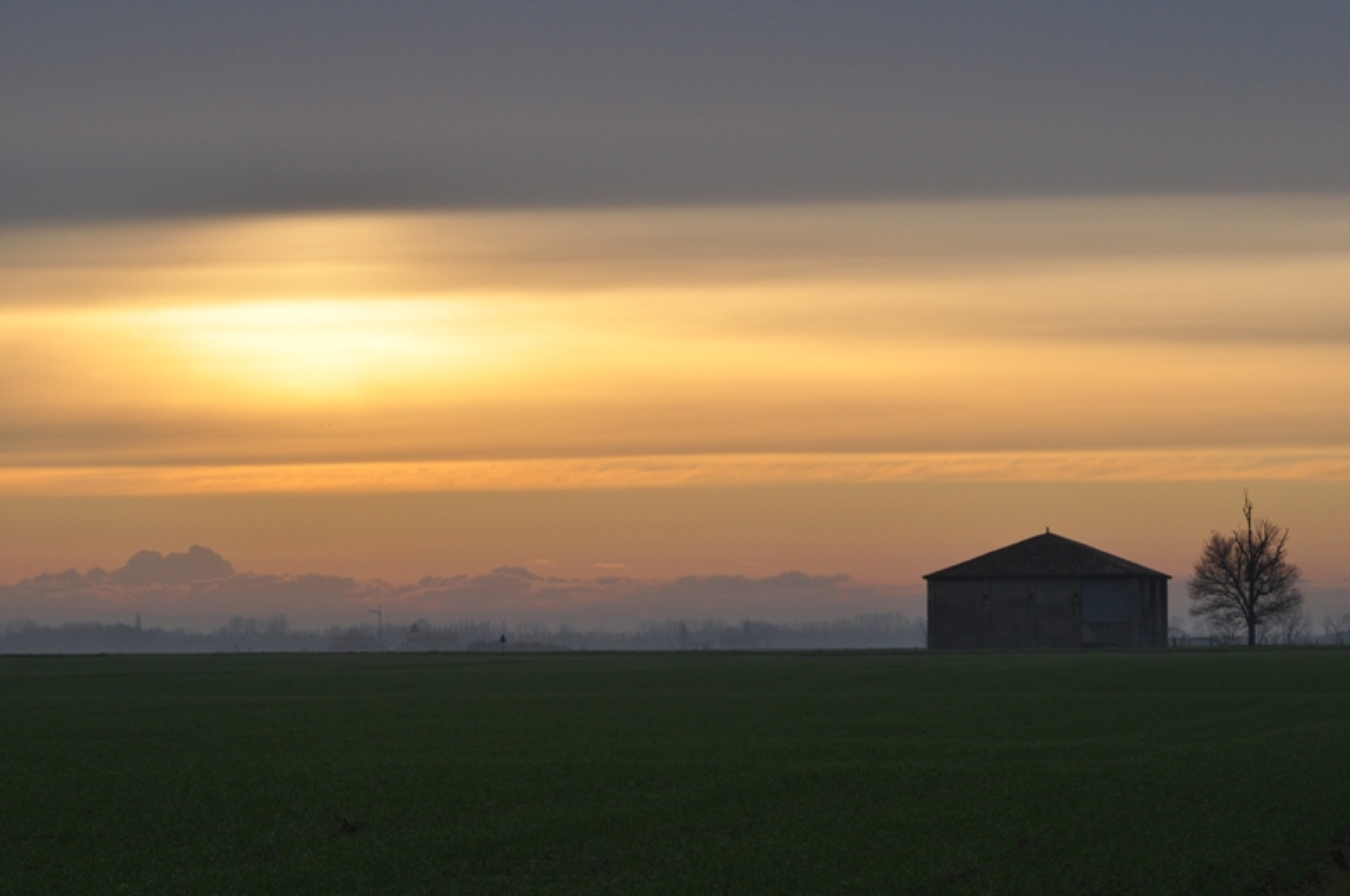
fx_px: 4494
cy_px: 448
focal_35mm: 120
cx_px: 675
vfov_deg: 11.4
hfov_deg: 17.1
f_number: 10
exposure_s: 1/250
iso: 250
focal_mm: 80
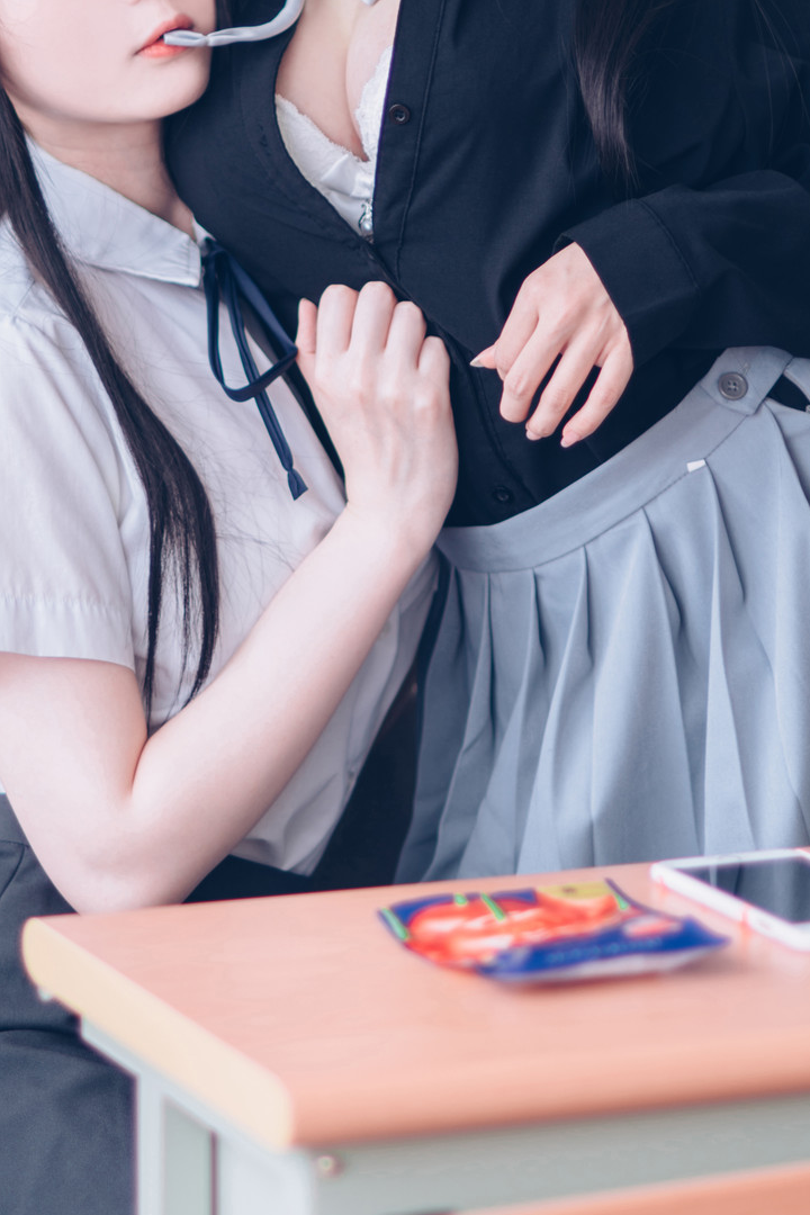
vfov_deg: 11.6
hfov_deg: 7.8
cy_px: 399
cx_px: 240
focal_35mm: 177
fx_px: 5973
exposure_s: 1/160
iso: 100
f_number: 1.8
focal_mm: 85
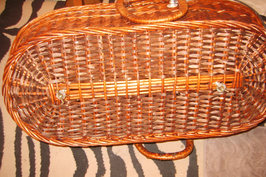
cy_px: 98
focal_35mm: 37
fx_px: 273
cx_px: 134
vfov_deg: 35.9
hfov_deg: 51.9
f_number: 2.8
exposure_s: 1/30
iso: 100
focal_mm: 7.4
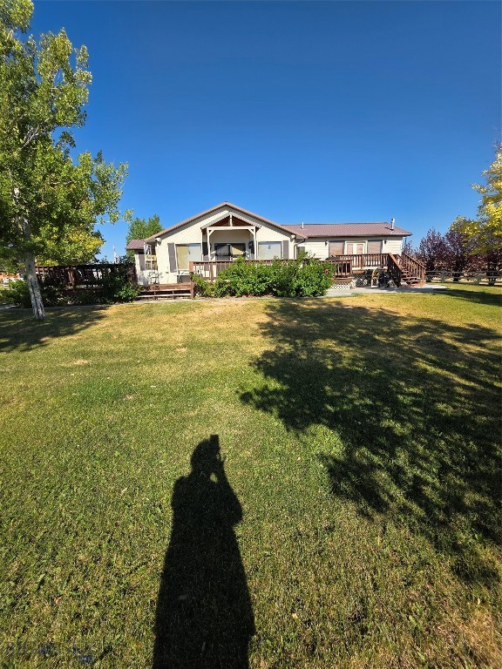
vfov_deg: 106.2
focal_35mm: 13
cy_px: 334
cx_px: 251
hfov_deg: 89.9
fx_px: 251
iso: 40
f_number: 1.9
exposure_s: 1/1804
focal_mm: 2.2
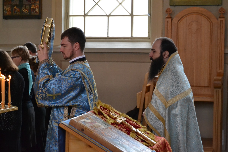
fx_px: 475
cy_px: 76
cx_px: 114
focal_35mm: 75
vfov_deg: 18.2
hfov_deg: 27.0
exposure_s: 1/250
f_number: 5.6
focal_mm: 50
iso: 3200
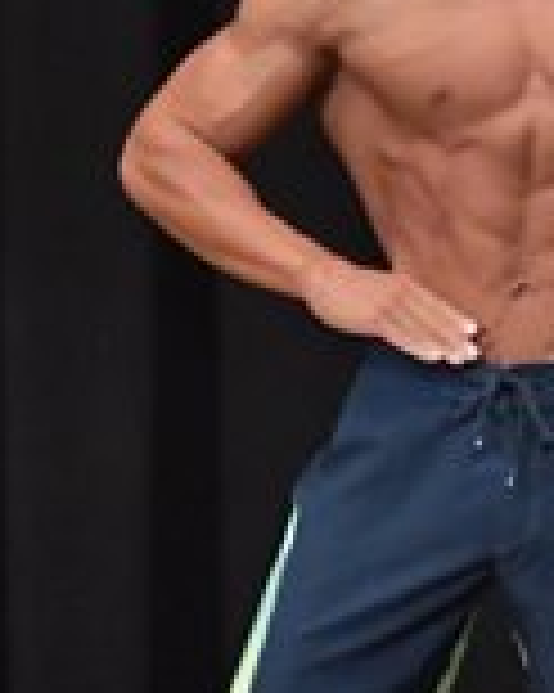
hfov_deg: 1.6
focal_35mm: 954
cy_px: 657
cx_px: -799
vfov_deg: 2.0
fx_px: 19572
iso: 6400
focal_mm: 135
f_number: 5.6
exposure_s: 1/400
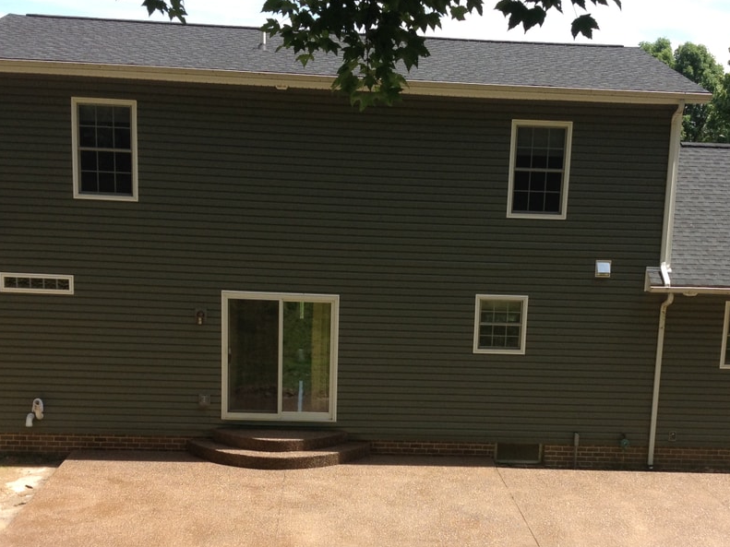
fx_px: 1244
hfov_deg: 32.6
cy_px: 421
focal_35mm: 59
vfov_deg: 24.5
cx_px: 427
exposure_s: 1/708
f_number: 2.4
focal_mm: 4.28
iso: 50
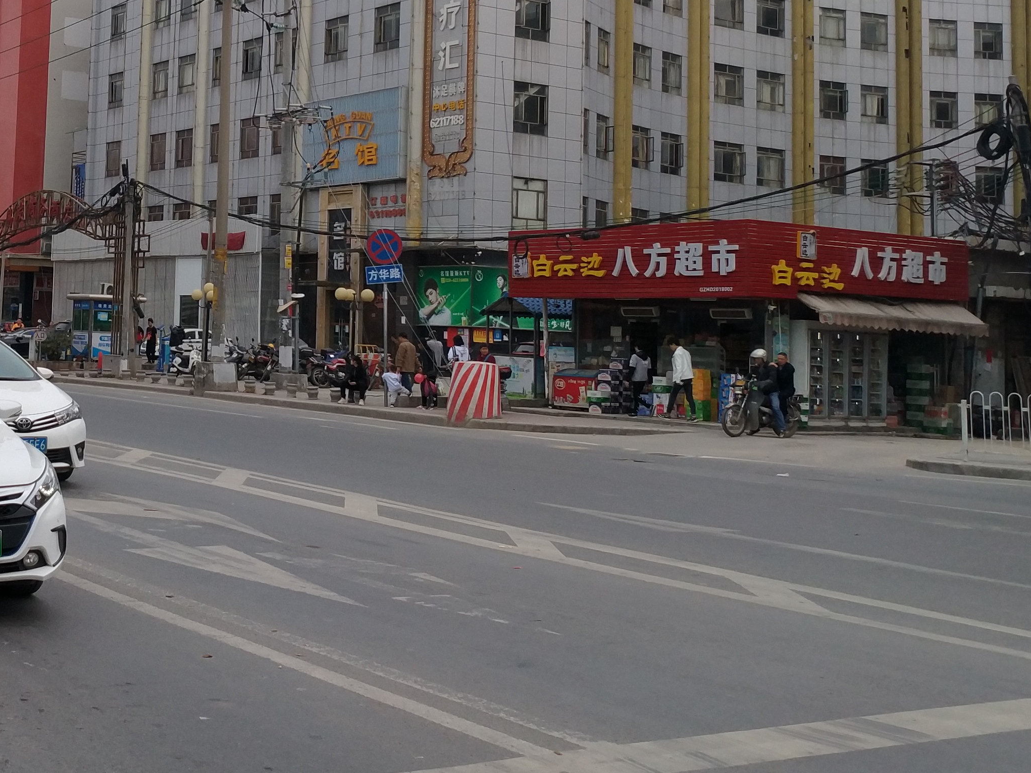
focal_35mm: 55
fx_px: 1638
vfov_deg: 26.2
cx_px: 136
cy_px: 172
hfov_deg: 33.4
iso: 125
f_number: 2.2
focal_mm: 4.73
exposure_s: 1/1006
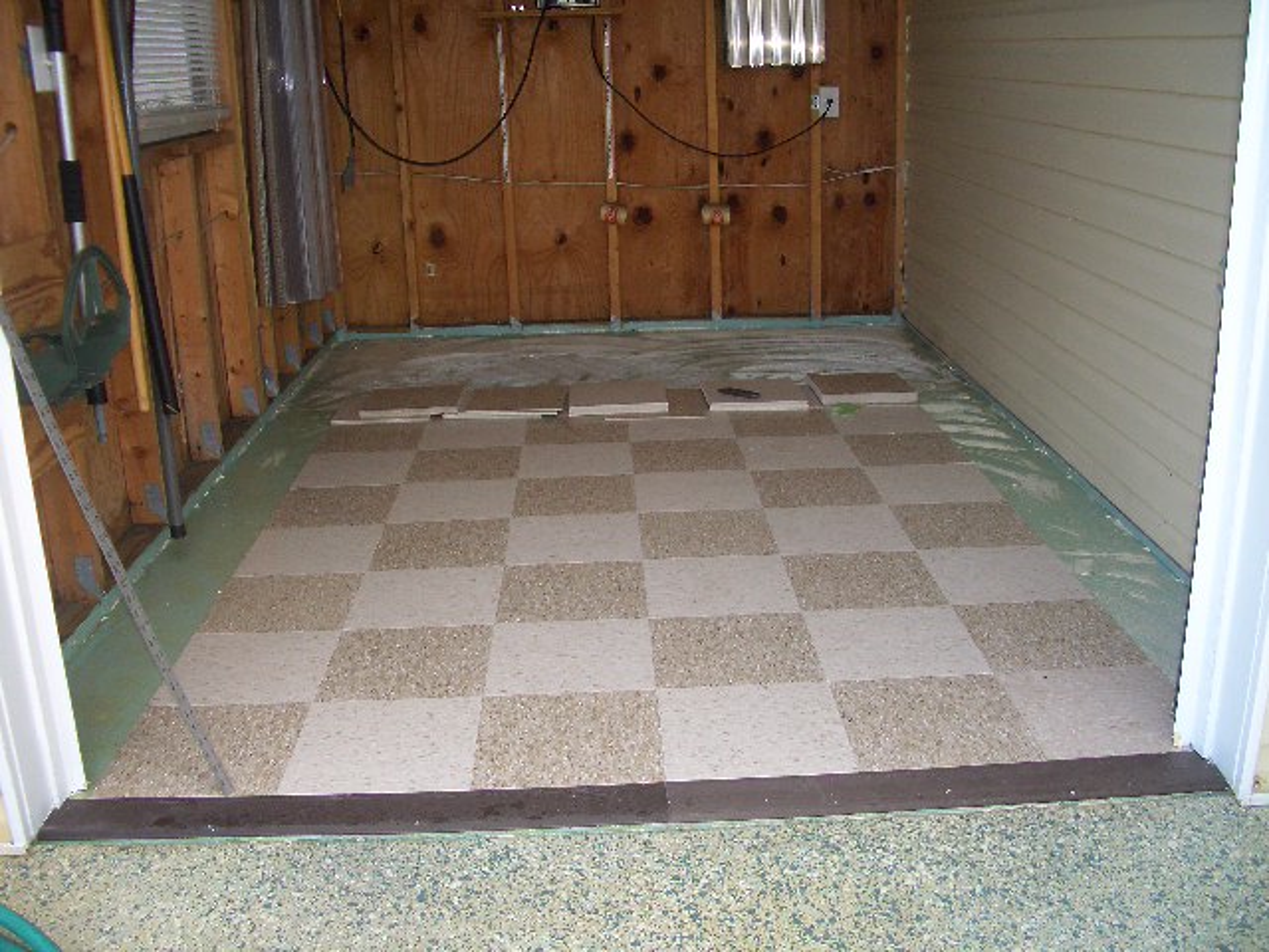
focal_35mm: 35
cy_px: 476
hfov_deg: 52.6
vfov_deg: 40.7
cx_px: 634
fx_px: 1283
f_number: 2.6
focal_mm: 5.8
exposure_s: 1/80
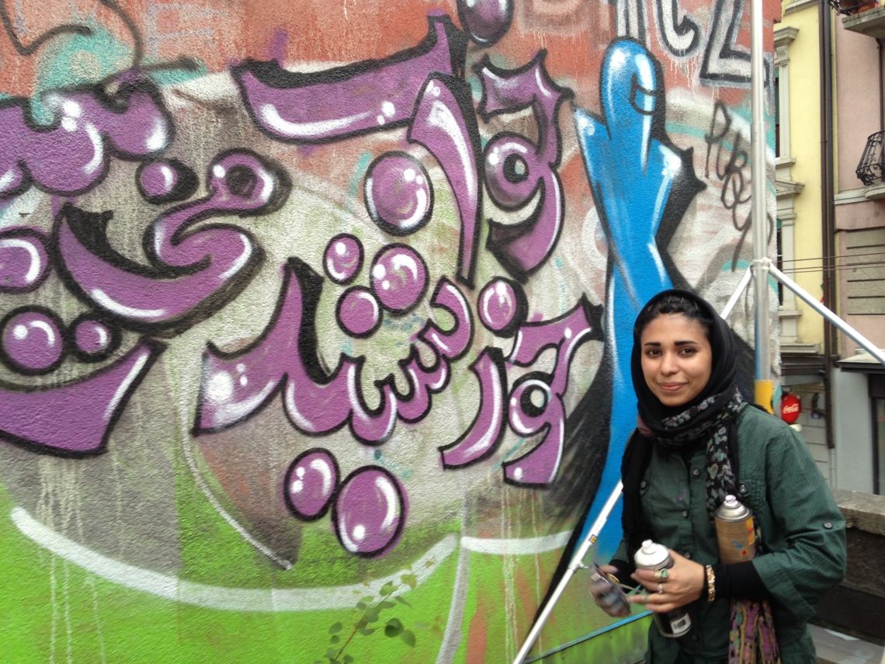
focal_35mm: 33
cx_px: 442
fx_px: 844
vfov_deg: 42.9
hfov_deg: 55.4
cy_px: 332
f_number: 2.4
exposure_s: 1/40
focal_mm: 4.13
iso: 64
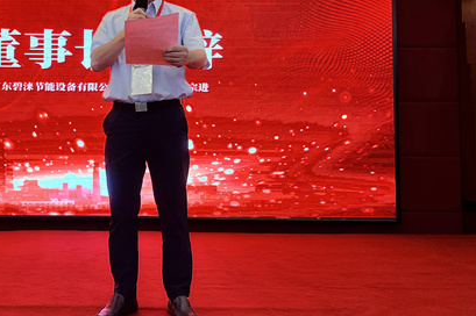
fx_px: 595
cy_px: 110
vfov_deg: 29.6
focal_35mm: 45
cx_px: 100
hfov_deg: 41.9
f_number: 1.5
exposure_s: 1/100
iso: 64
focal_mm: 5.7
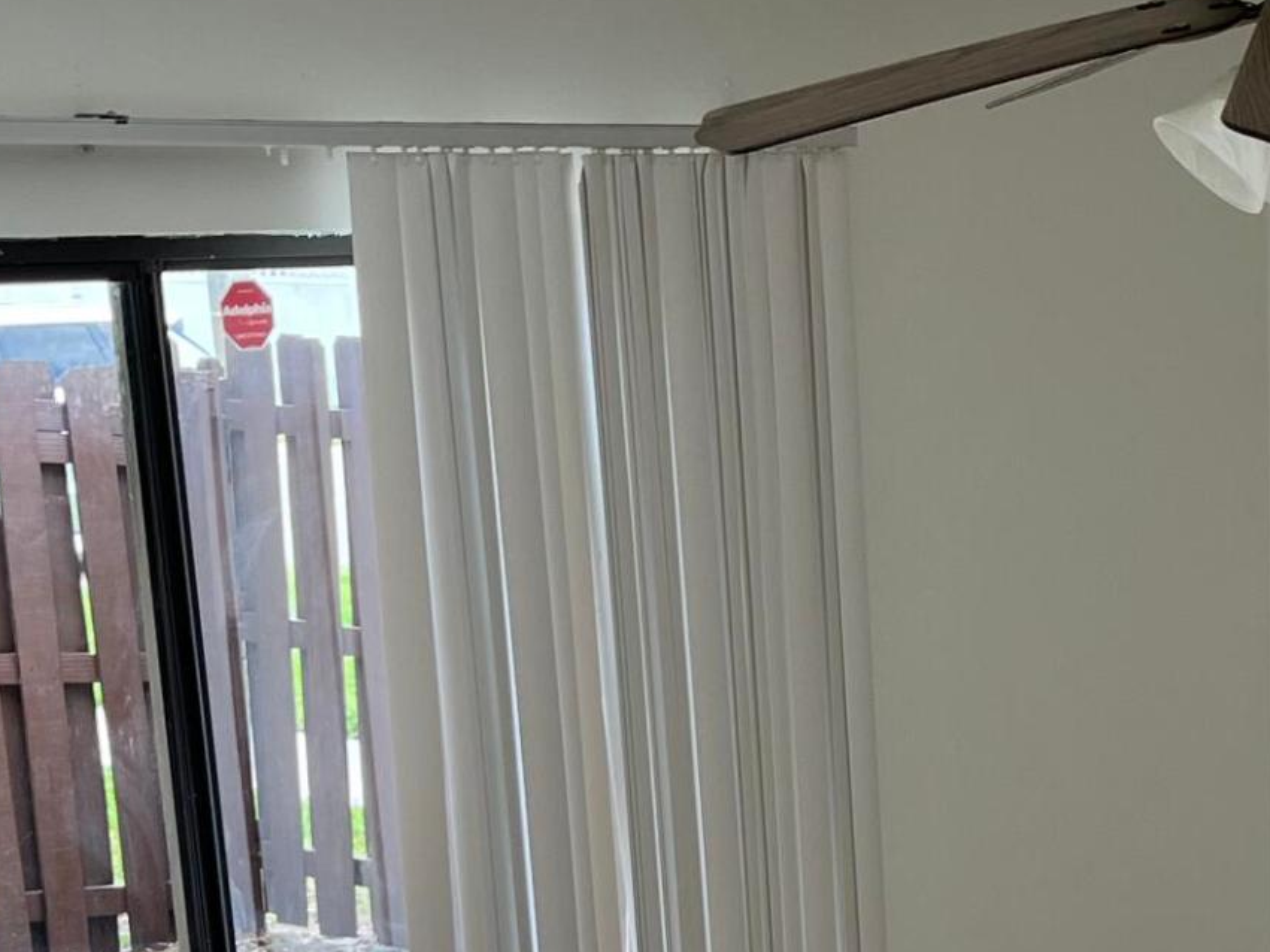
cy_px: 1231
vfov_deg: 15.9
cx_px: 1274
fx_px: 3228
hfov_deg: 21.5
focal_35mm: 88
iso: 50
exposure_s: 1/170
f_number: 1.6
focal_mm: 5.1
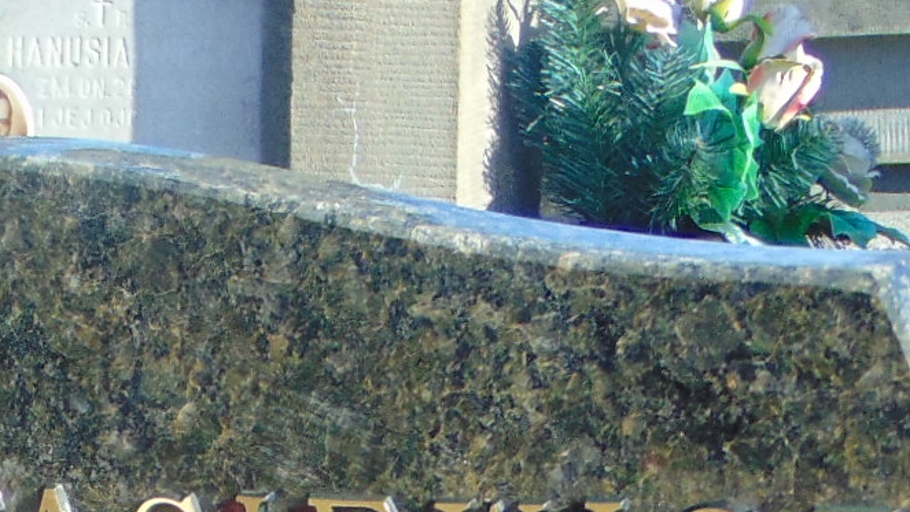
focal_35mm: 166
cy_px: 927
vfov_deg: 7.1
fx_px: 4006
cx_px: -280
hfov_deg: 12.5
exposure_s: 1/400
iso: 80
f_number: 3.3
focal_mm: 6.9
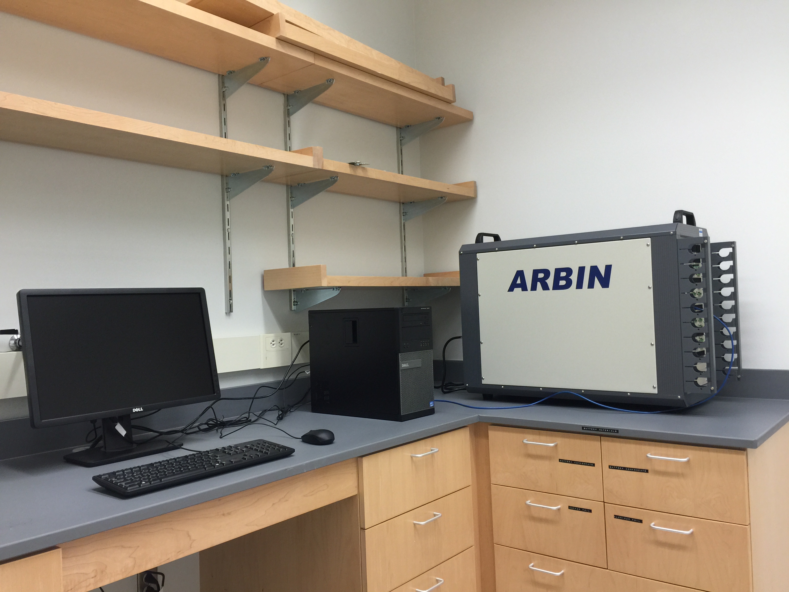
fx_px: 661
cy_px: 296
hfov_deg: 61.7
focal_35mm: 29
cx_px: 394
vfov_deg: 48.2
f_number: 2.2
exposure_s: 1/30
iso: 40
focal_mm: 4.15
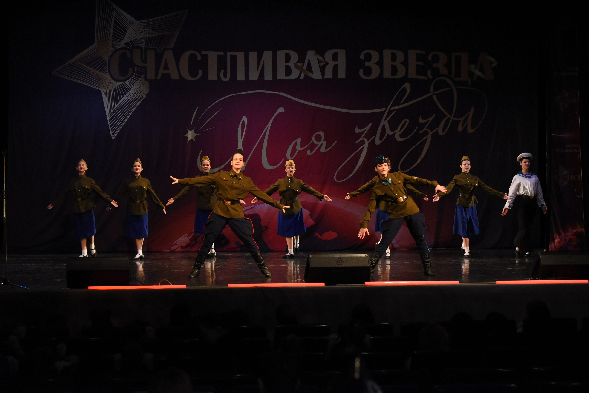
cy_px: 196
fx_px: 1146
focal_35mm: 70
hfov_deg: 28.8
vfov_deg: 19.5
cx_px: 294
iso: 5000
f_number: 3.5
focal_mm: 70
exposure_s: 1/640
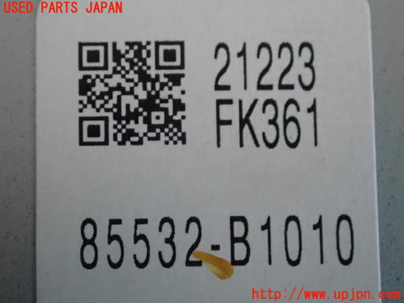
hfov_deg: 19.6
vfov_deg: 14.8
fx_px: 1167
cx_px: 202
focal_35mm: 100
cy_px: 152
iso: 2000
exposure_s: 1/100
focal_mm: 18
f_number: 4.9
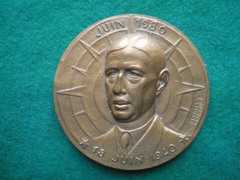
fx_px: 263
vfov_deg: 37.7
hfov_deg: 49.0
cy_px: 90
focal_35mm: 38
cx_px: 120
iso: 400
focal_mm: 6.3
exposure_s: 1/40
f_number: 3.1
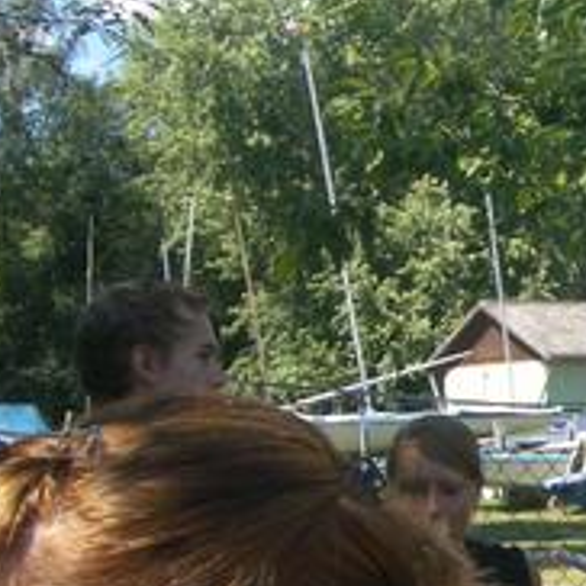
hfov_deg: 14.7
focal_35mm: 109
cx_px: 927
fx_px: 2088
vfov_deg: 15.9
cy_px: 448
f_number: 4.3
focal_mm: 5.8
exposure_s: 1/200
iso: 50
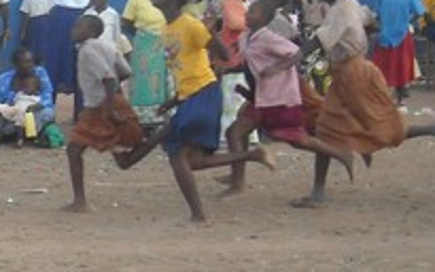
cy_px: 100
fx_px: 1719
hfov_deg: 13.6
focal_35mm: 145
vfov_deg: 9.0
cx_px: -208
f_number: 2.8
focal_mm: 5.7
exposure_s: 1/250
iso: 64
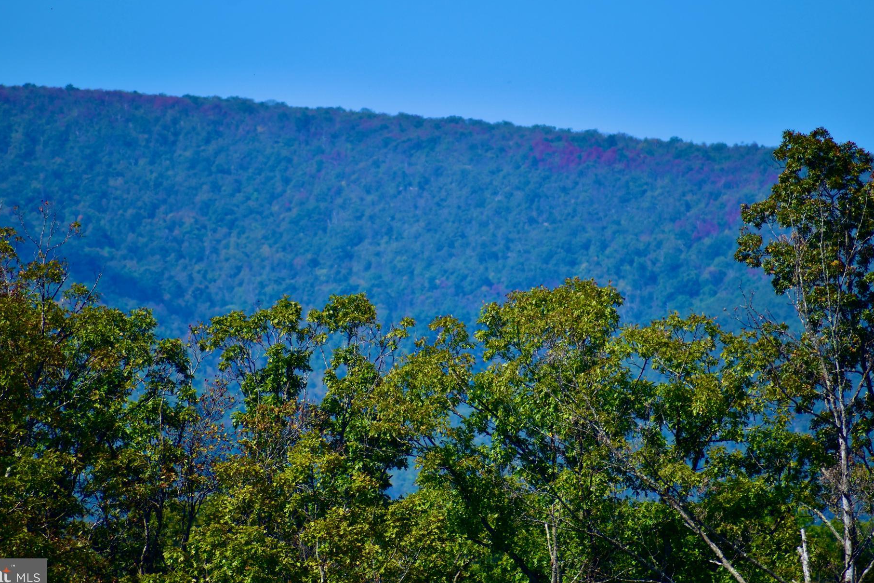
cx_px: 434
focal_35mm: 508
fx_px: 12331
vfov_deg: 2.7
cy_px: 264
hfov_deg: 4.1
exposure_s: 1/500
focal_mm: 300
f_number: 6.3
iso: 110
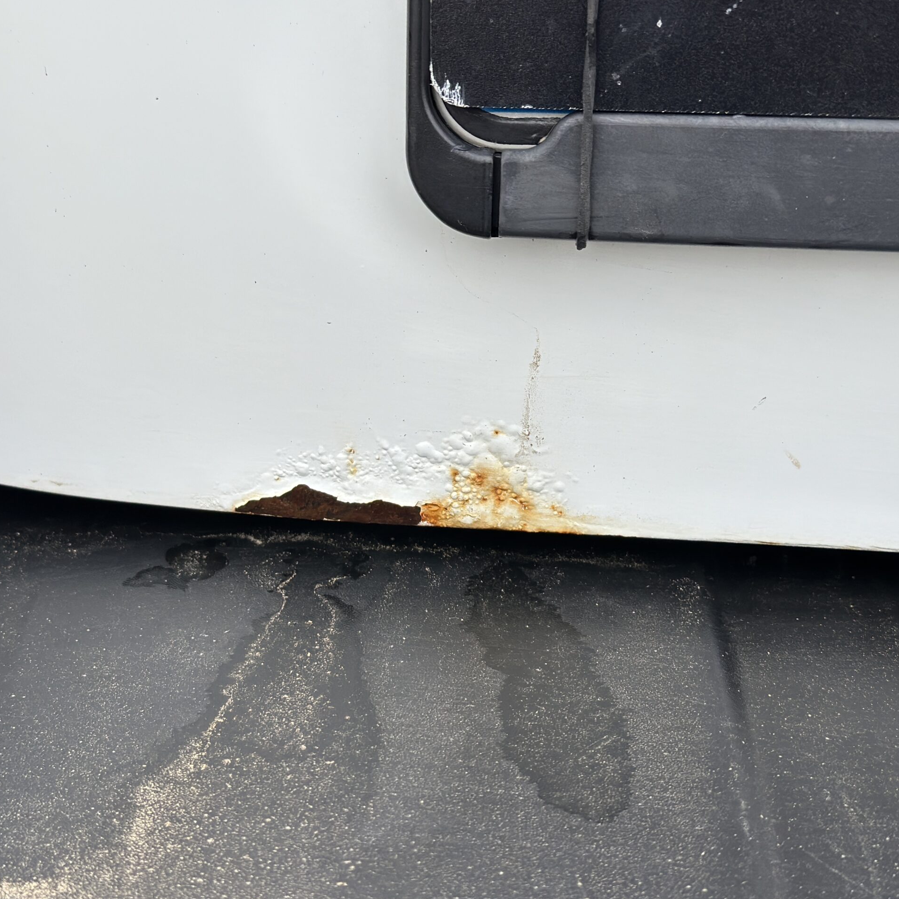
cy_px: 450
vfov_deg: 30.0
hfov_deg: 30.0
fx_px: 1675
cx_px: 388
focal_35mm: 57
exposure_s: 1/858
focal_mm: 6.86
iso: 80
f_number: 1.78
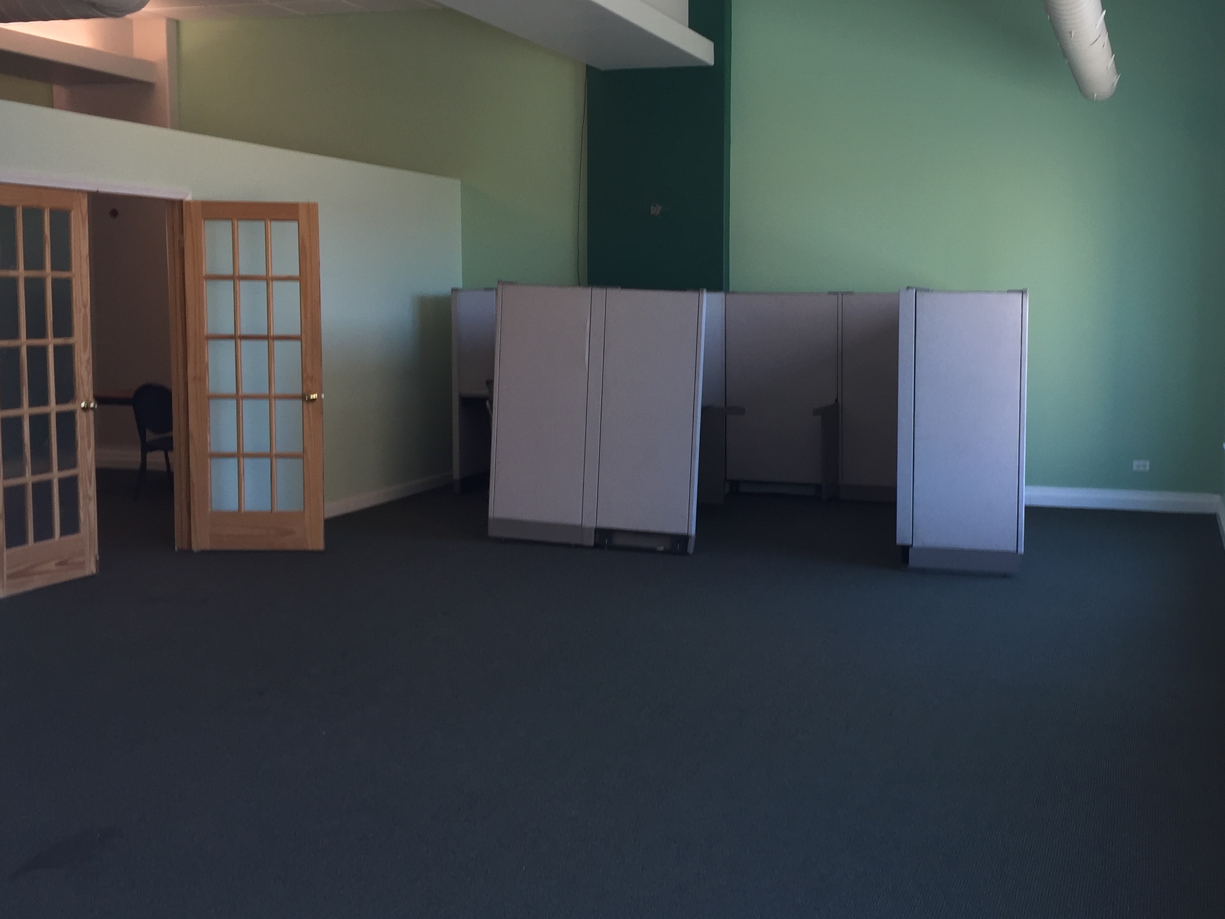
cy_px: 416
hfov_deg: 46.4
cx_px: 765
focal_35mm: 40
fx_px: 1416
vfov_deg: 35.9
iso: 40
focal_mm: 4.15
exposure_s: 1/40
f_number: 2.2
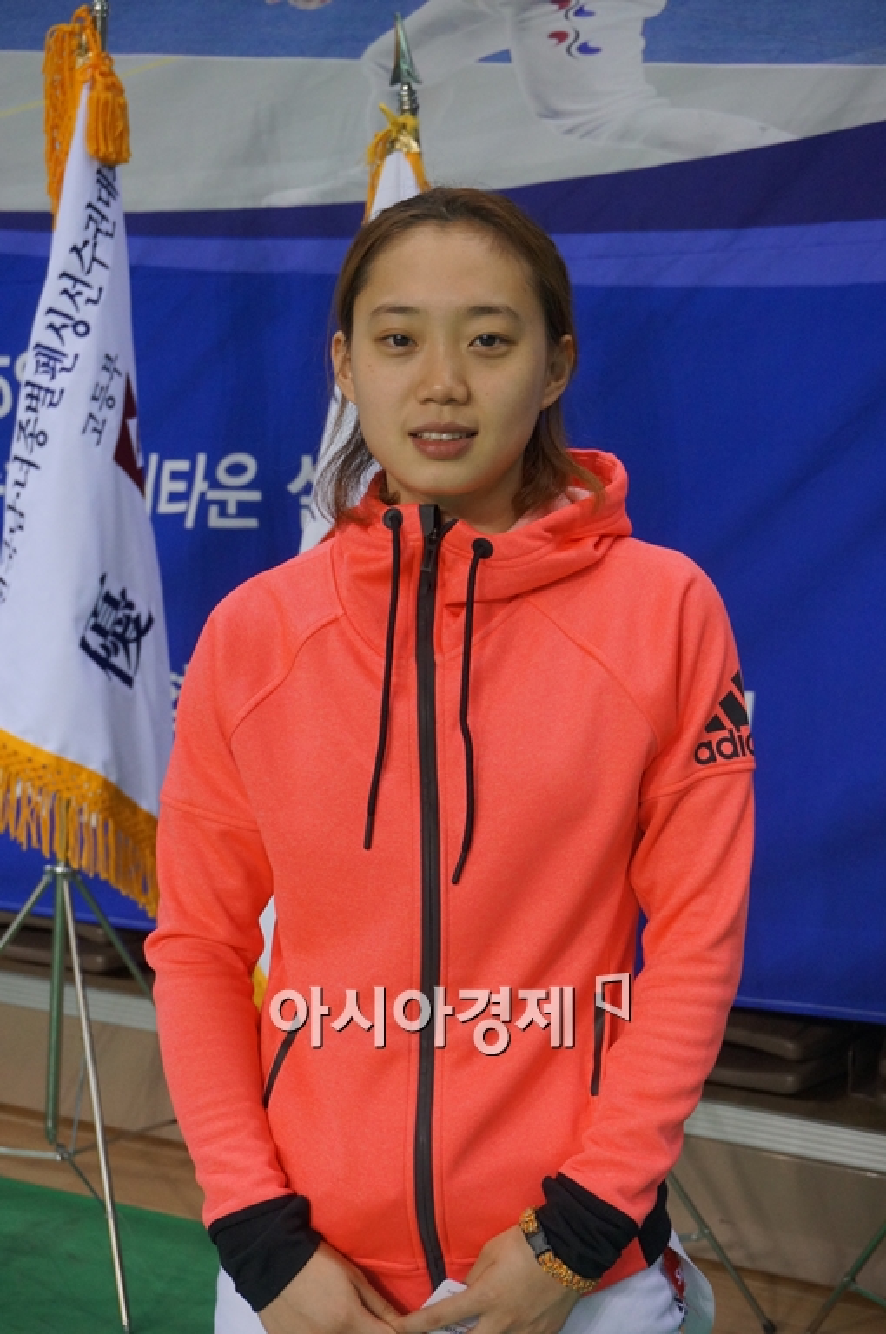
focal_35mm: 58
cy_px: 667
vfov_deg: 34.2
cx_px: 443
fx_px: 2165
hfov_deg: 23.1
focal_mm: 39
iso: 1000
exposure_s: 1/160
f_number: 5.6
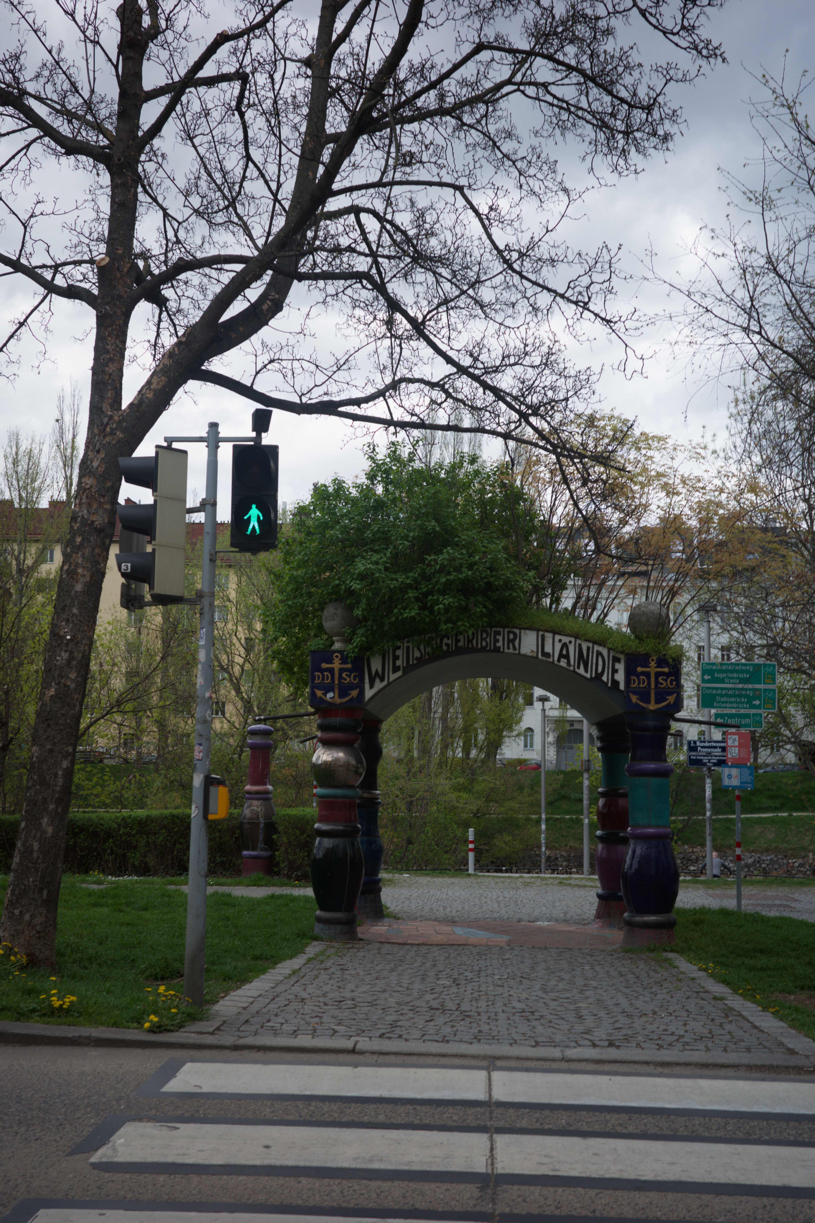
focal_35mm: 40
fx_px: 1358
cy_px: 612
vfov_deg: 48.5
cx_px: 408
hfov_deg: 33.4
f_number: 4.5
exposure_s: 1/400
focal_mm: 26
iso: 100
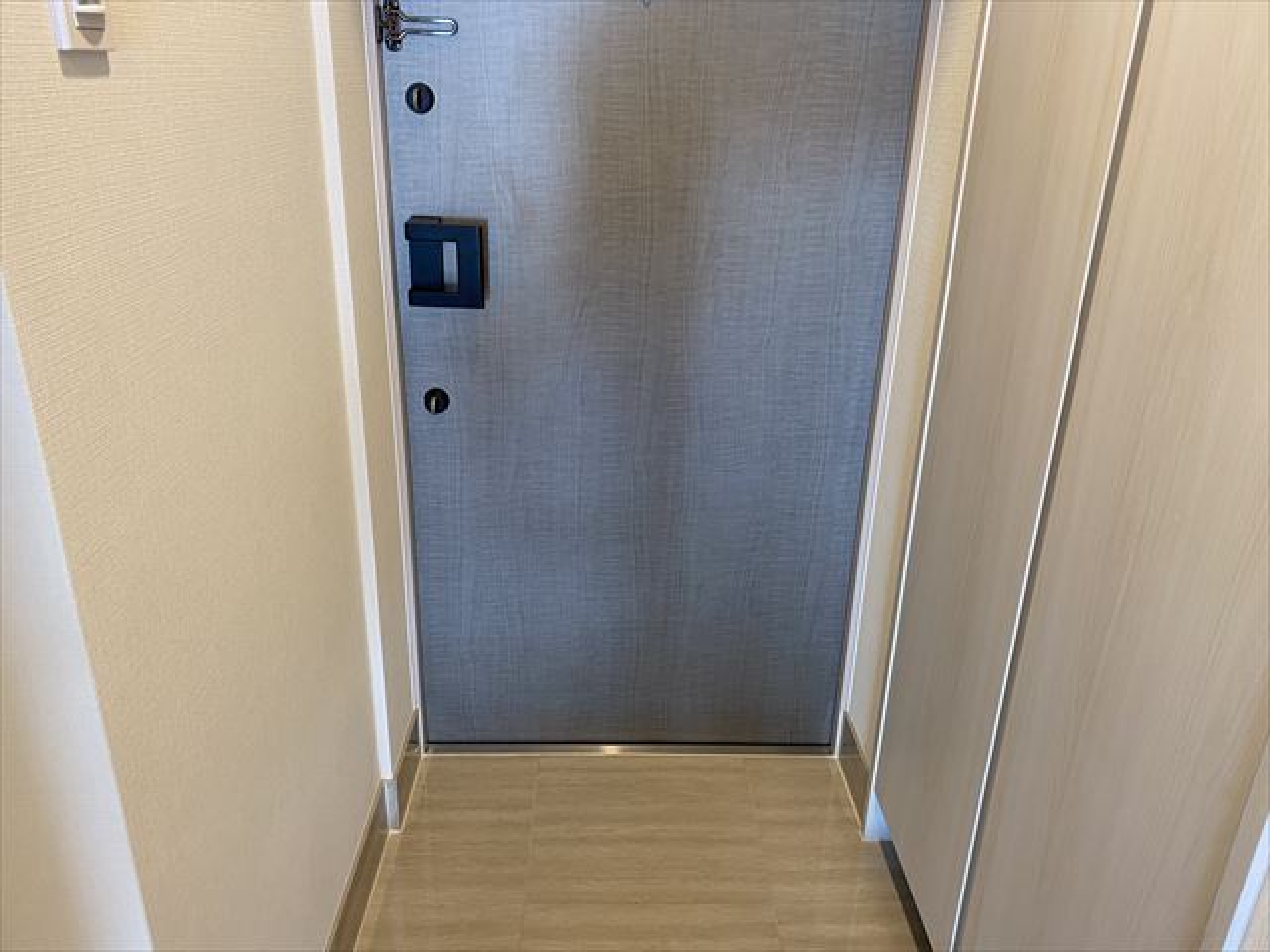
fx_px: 954
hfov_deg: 67.3
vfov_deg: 53.1
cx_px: 635
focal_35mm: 26
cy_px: 476
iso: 125
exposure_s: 1/50
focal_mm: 4.25
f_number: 1.8
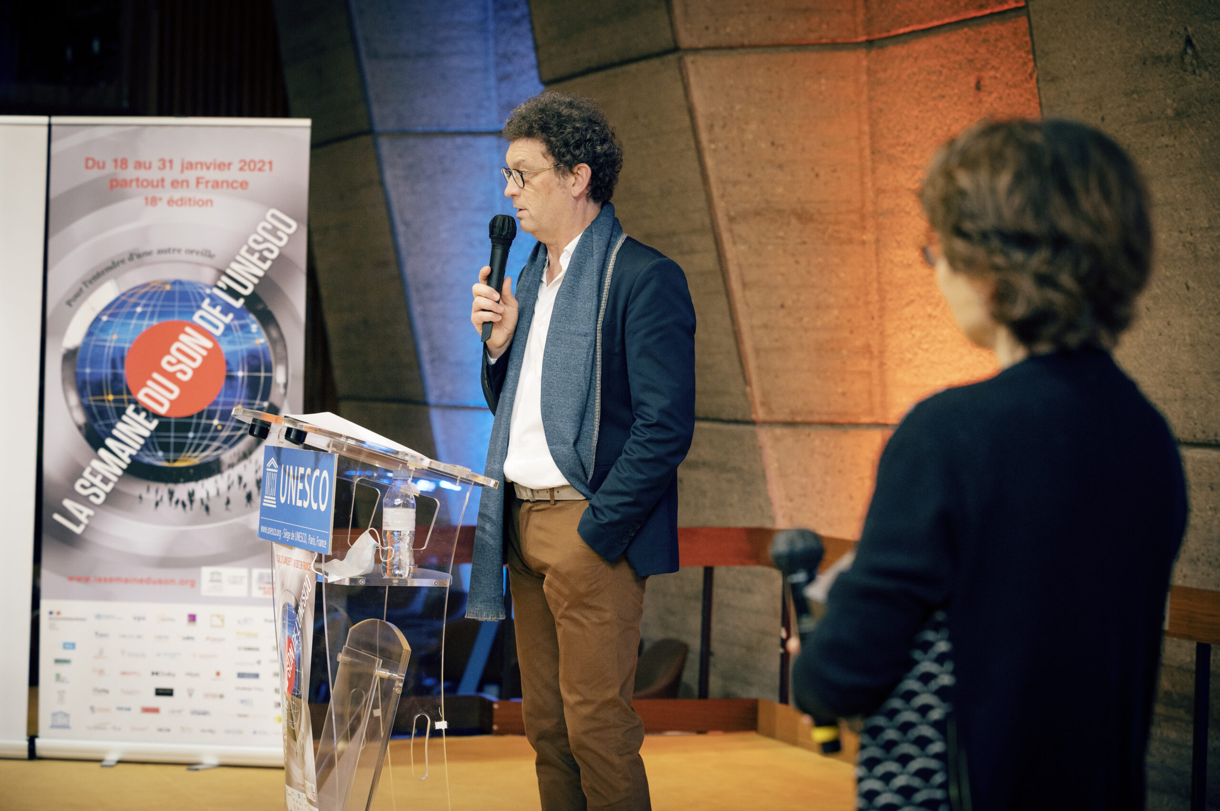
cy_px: 406
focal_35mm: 92
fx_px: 3115
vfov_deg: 14.8
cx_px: 610
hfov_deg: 22.2
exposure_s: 1/250
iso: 3200
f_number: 4
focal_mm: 92
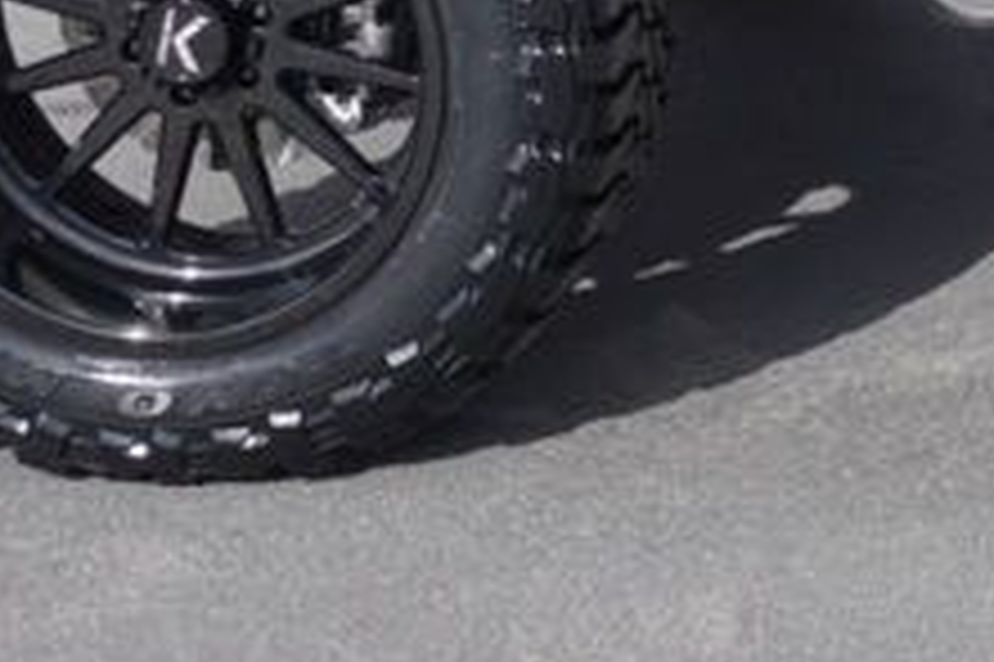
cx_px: 1678
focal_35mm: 132
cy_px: -410
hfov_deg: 14.1
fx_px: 3651
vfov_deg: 9.9
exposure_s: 1/200
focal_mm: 19
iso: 100
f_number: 7.1
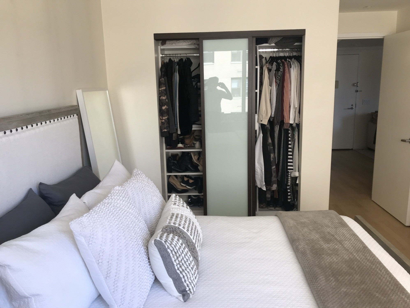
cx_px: 205
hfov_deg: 63.4
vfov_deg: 49.7
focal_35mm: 28
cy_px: 154
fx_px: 332
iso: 25
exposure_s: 1/60
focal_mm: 3.99
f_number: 1.8
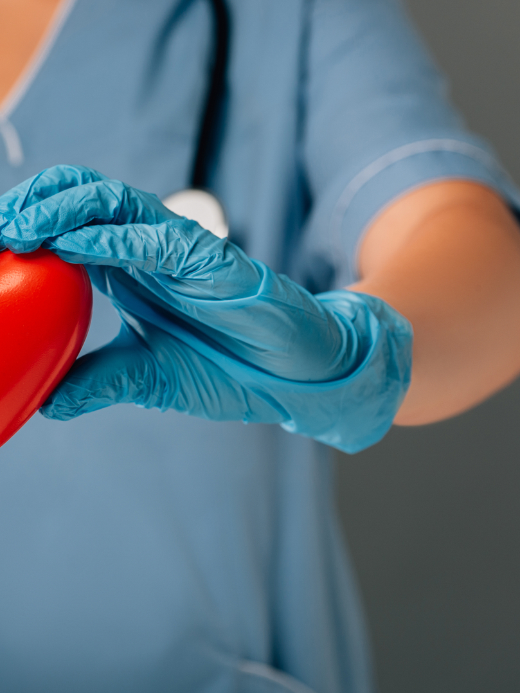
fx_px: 4144
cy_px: 301
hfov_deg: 7.1
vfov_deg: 9.6
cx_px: -53
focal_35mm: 207
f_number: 4.5
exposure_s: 1/200
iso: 100
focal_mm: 116
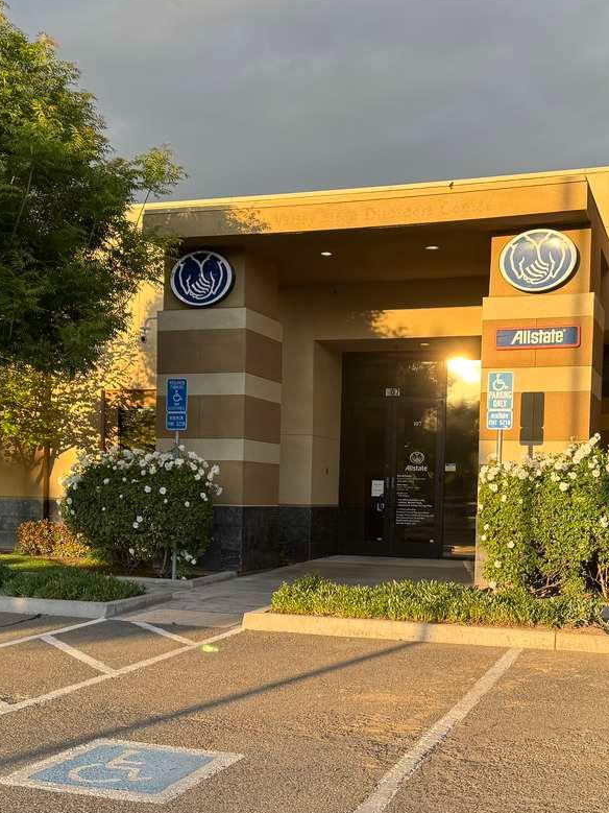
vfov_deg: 42.7
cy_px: 501
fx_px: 1032
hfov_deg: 32.8
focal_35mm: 44
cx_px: 340
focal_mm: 6.8
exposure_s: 1/925
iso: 80
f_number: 1.8
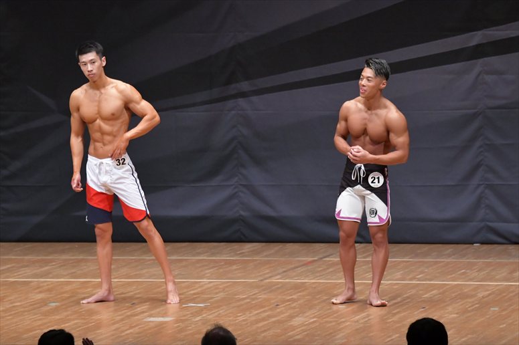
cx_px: 260
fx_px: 3458
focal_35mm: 240
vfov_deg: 5.7
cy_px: 172
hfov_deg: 8.6
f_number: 5.6
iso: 6400
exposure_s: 1/400
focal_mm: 160
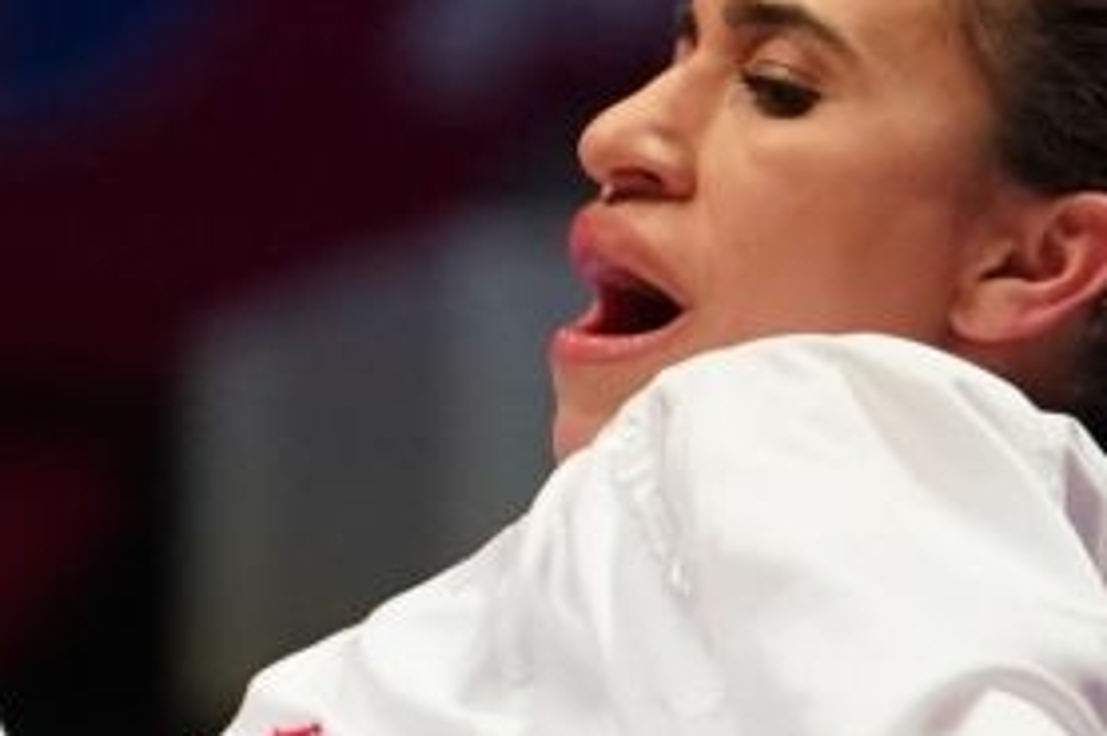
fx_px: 39827
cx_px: -661
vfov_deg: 1.1
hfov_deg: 1.6
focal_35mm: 1296
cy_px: 1265
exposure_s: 1/1000
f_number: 2.8
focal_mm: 200
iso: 1600
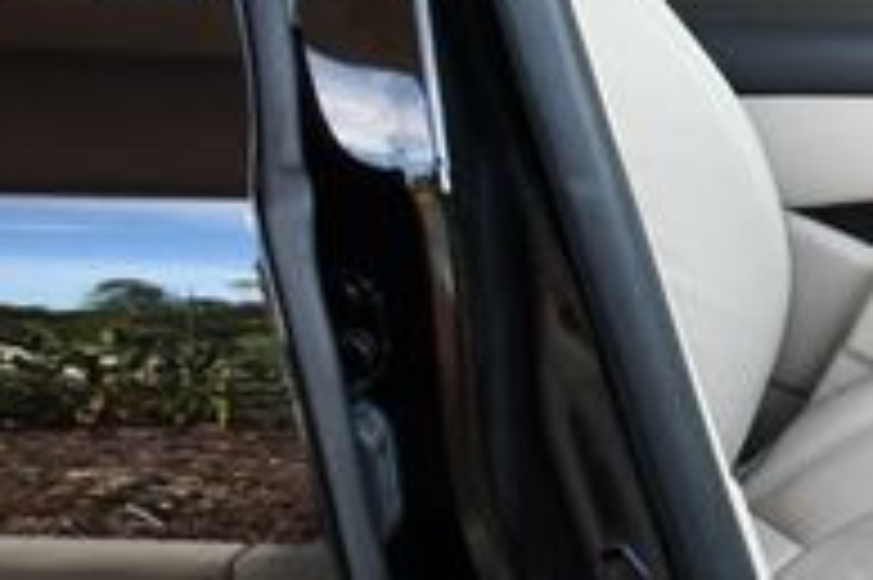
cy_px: 211
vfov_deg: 11.5
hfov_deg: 15.8
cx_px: 1314
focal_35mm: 119
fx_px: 2883
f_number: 3.5
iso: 560
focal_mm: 18
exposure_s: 1/250
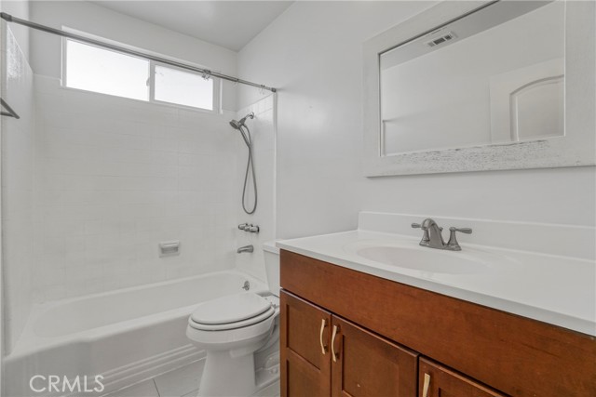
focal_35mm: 15
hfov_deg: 100.4
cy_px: 198
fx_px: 248
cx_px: 298
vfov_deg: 77.4
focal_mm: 10
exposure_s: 1/30
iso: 100
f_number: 5.6
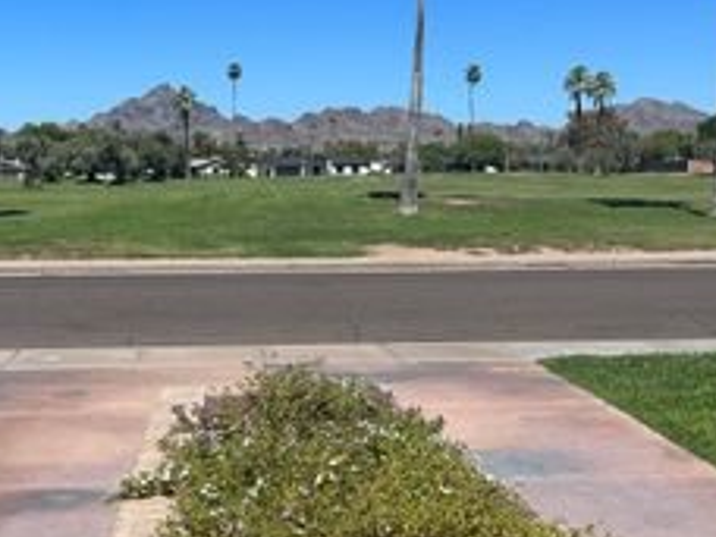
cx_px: 273
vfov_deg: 25.7
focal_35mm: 57
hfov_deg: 33.6
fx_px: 1179
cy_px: 284
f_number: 1.5
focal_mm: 5.7
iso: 50
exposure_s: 1/6211
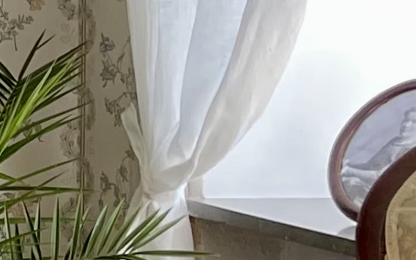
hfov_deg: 8.7
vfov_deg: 7.0
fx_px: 2109
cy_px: -16
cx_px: -944
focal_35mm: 186
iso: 50
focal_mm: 4.2
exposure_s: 1/121
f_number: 1.6
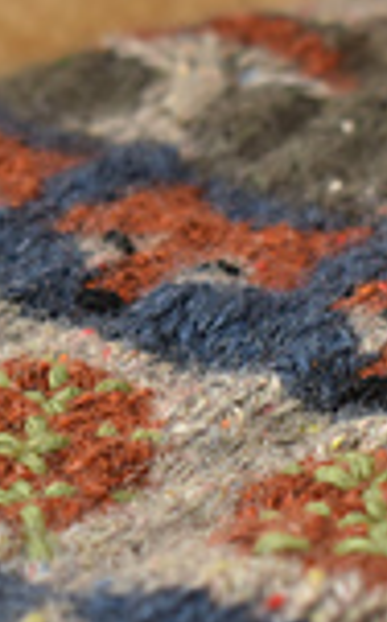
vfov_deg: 12.2
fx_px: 2911
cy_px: 344
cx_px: 185
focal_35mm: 172
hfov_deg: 7.6
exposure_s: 1/60
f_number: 4.5
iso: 320
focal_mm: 34
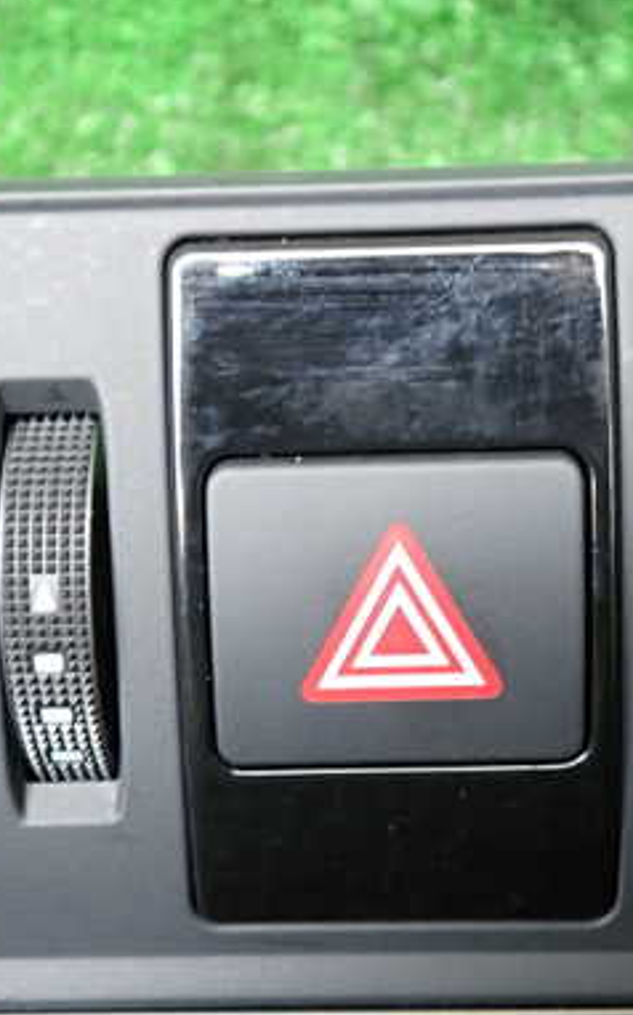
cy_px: 534
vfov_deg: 40.3
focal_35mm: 50
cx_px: 378
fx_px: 1383
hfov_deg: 25.7
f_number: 2.3
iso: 200
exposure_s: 1/30
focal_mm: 5.4
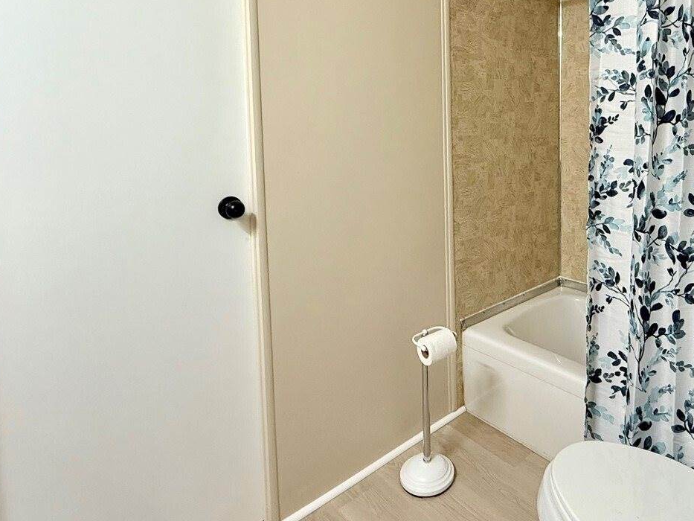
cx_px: 467
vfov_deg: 54.8
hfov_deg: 69.4
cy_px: 146
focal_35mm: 24
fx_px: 481
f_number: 2.2
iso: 250
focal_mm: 2.22
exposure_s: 1/60
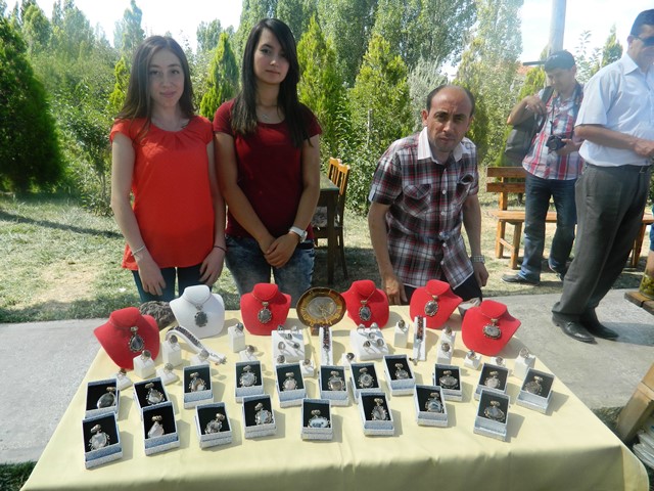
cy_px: 246
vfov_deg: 54.9
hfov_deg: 69.4
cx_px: 327
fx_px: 472
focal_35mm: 25
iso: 80
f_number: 3.1
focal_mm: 4.5
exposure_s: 1/400
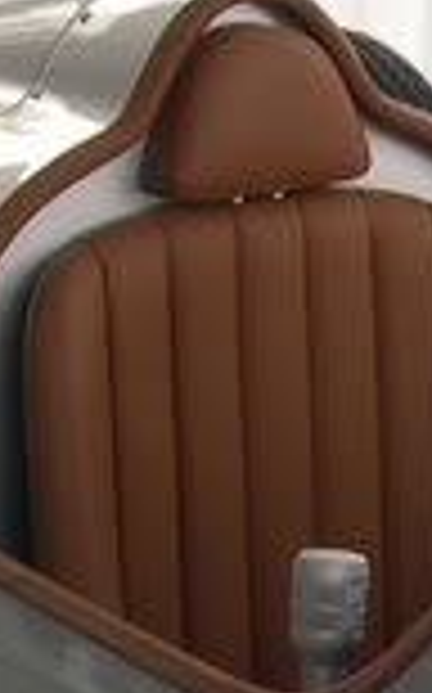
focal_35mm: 209
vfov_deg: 9.8
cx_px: 666
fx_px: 3944
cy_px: 904
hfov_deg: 6.2
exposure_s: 1/410
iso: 100
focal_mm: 8
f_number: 2.8
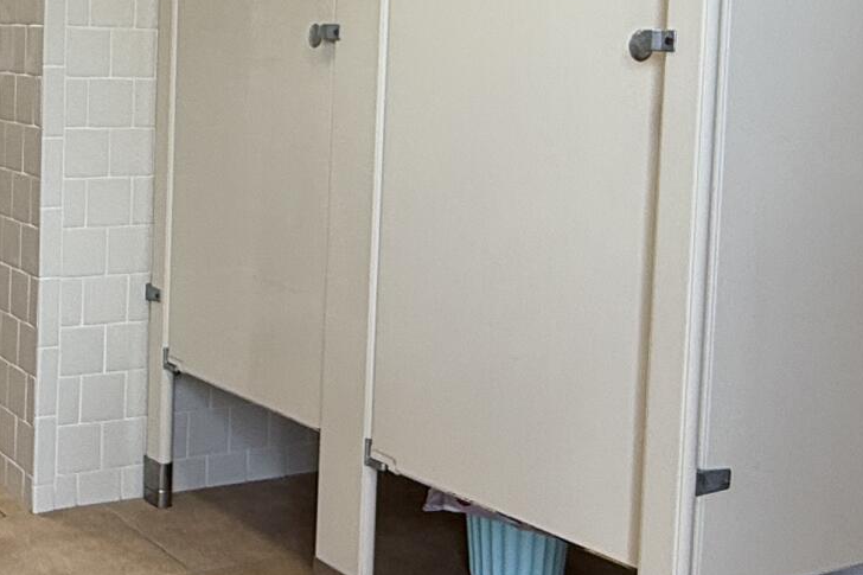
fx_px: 1438
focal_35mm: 60
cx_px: 200
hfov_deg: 32.7
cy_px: 139
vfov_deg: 22.4
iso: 64
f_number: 2.2
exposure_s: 1/120
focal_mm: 2.22
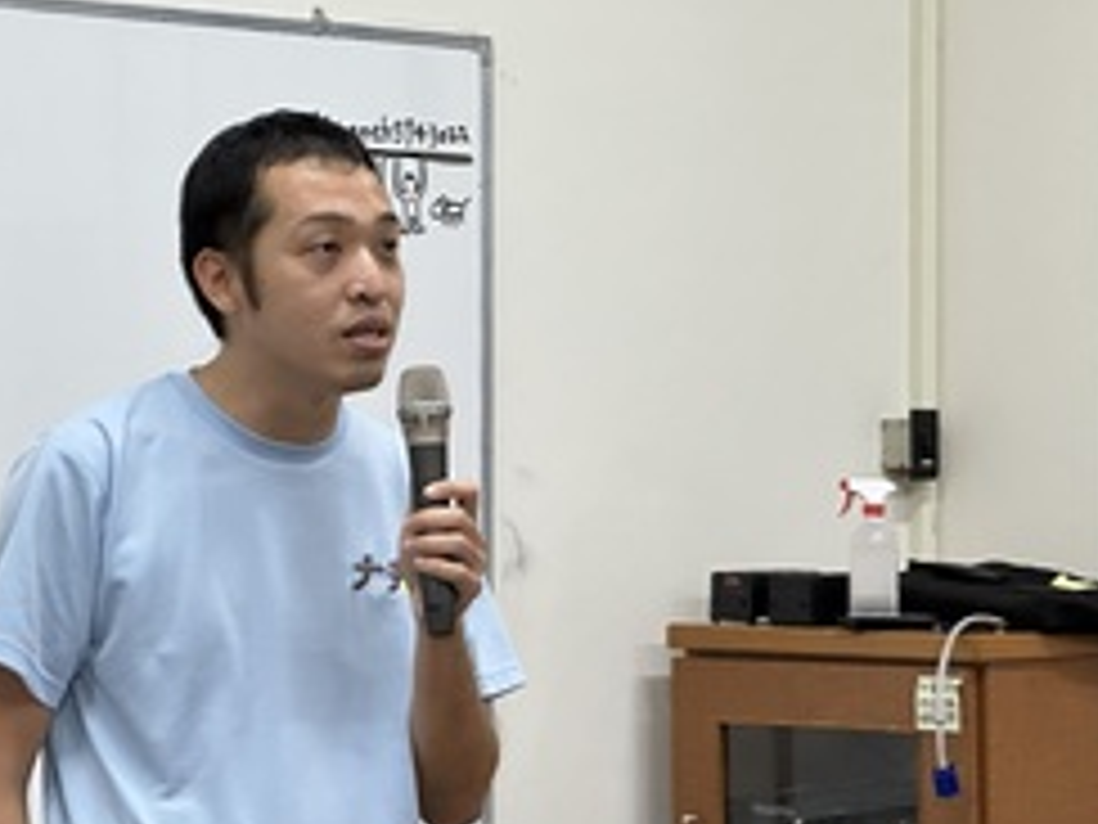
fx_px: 3997
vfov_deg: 11.7
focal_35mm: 126
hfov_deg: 15.6
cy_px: 554
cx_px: 454
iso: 160
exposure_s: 1/60
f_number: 2.8
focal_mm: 9
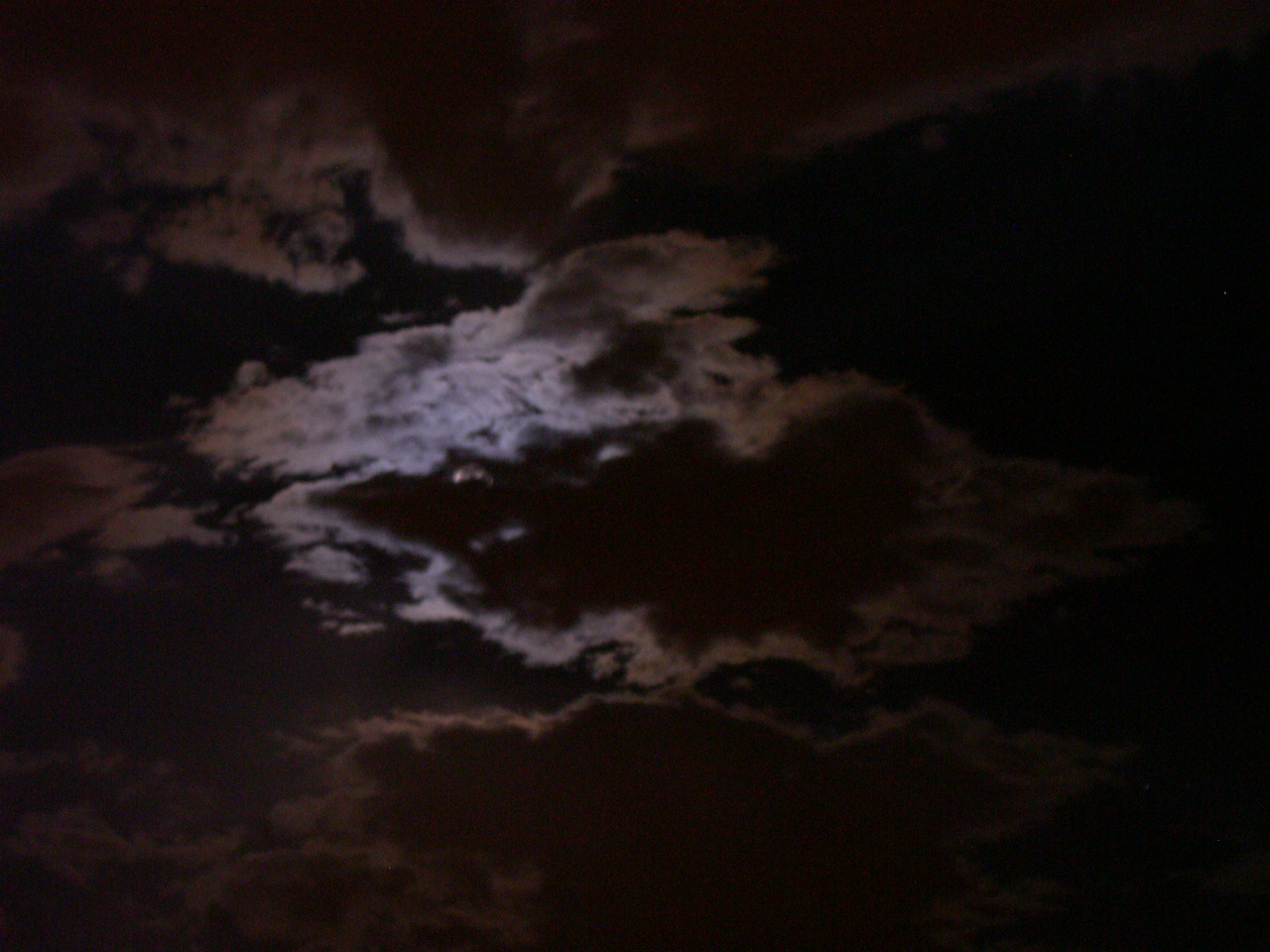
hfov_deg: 19.3
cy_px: 476
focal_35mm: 102
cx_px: 635
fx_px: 3742
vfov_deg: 14.5
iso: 400
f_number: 4.8
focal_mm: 21.6
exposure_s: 1
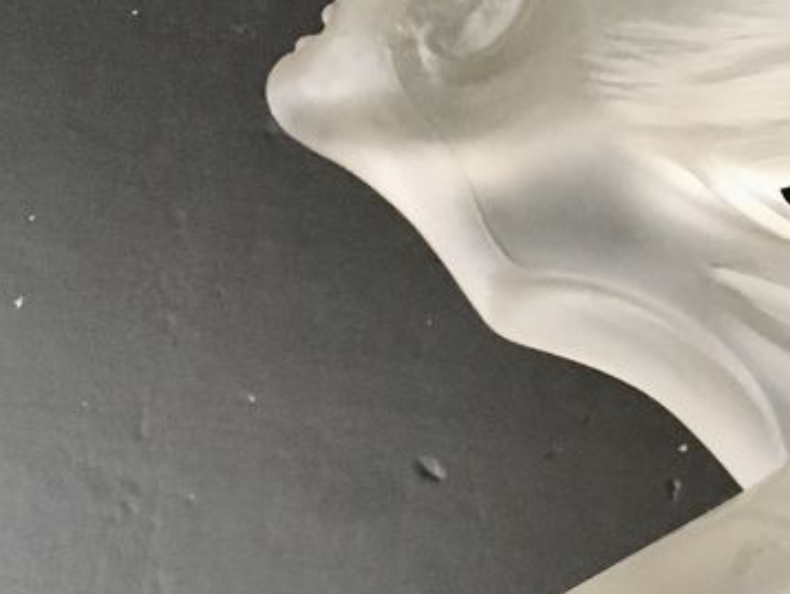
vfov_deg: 18.1
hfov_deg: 22.4
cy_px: 431
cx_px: 927
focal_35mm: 81
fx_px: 1850
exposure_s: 1/17
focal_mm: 4.15
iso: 250
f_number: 2.2
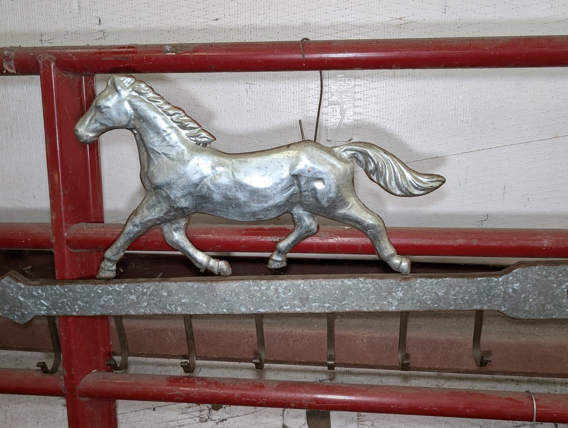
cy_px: 210
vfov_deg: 46.9
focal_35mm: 30
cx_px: 277
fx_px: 493
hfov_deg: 59.9
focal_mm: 6.9
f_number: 1.68
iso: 378
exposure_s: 1/182
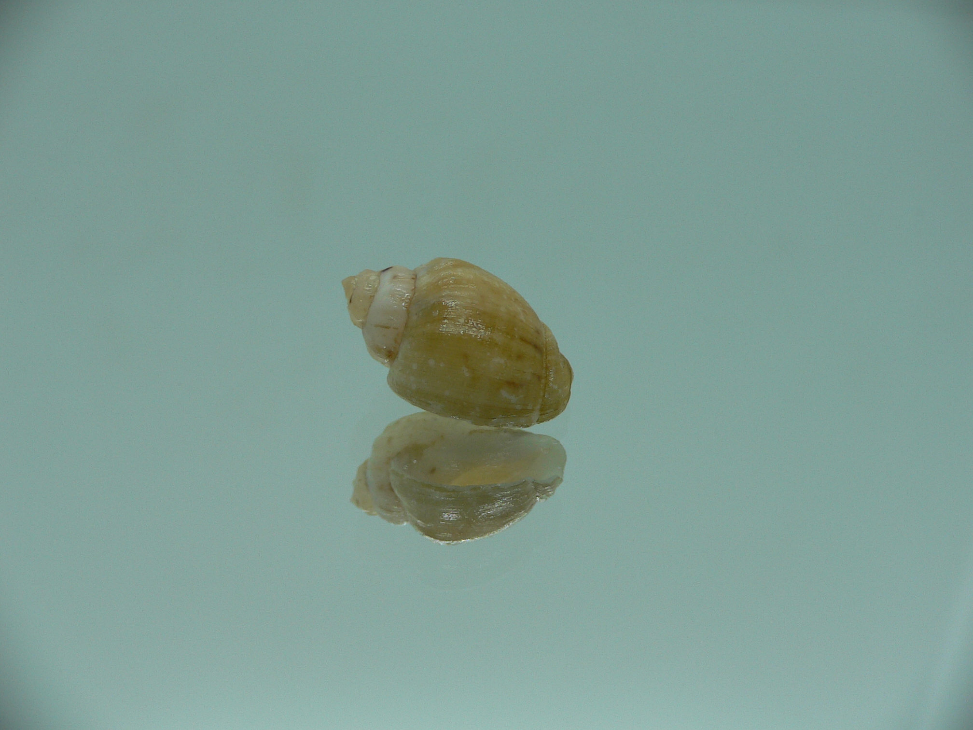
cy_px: 365
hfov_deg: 52.6
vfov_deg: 40.7
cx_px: 486
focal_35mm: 35
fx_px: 984
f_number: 2.8
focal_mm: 4.6
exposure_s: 1/80
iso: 80
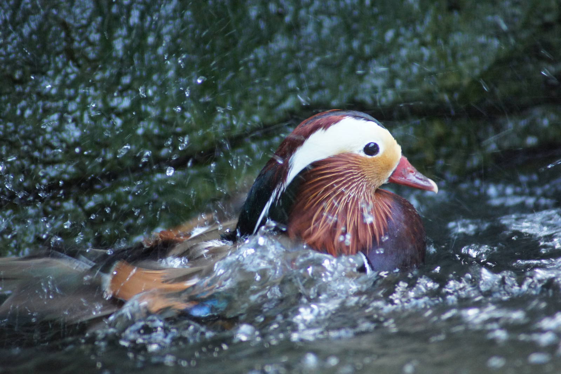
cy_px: 187
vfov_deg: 3.1
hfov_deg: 4.6
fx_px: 7009
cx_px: 280
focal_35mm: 450
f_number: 5.6
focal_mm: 300
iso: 1600
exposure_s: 1/80
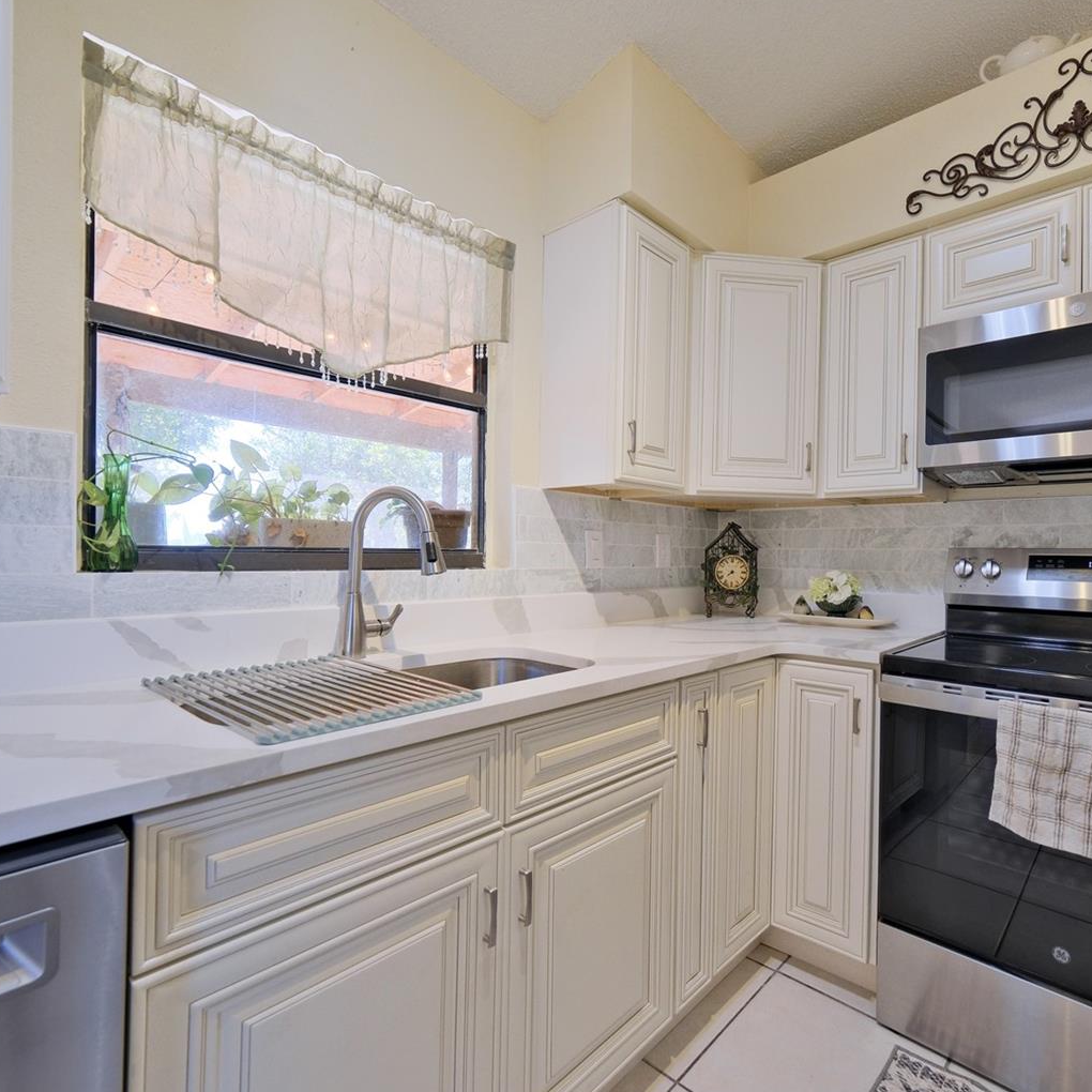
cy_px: 558
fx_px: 571
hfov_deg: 86.0
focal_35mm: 16
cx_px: 669
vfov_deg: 87.4
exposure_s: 1/60
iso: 640
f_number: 4
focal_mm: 8
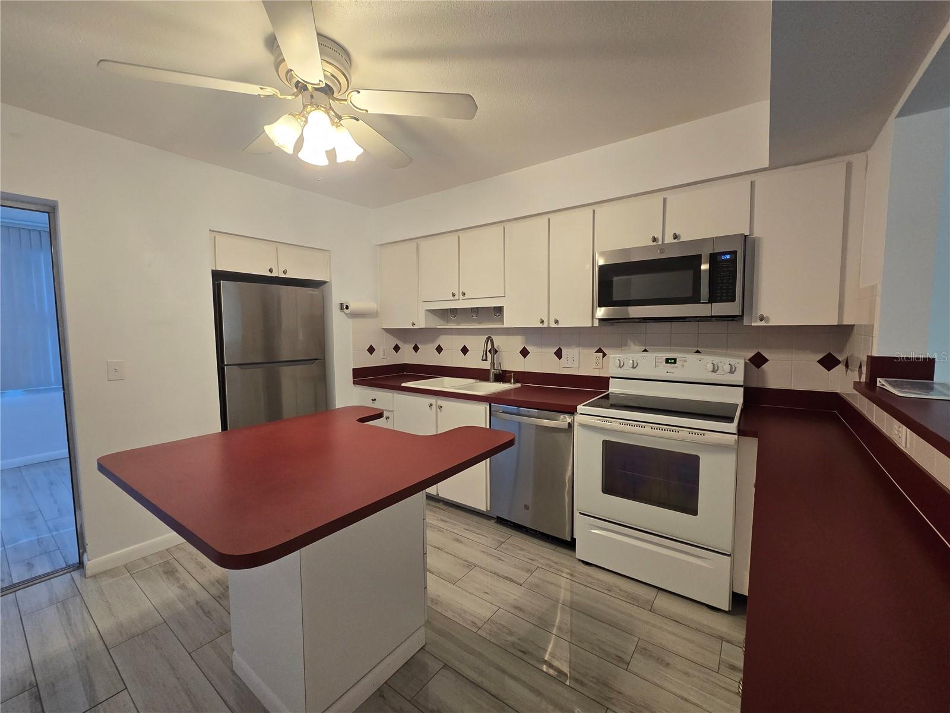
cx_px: 475
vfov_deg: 89.9
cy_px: 356
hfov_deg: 106.2
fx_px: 357
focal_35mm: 13
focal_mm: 2.2
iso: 200
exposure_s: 1/60
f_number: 2.2
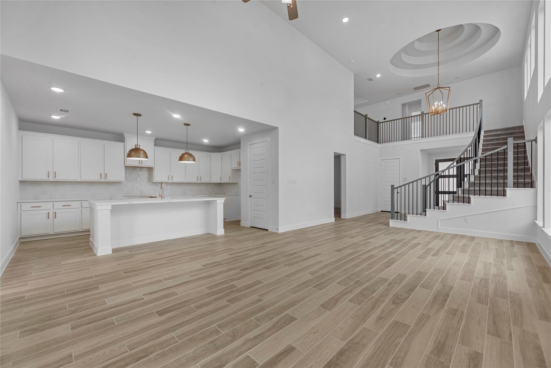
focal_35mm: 14
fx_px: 214
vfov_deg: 81.2
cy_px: 184
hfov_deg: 104.2
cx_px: 276
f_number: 9
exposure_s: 1/15
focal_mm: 14
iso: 250
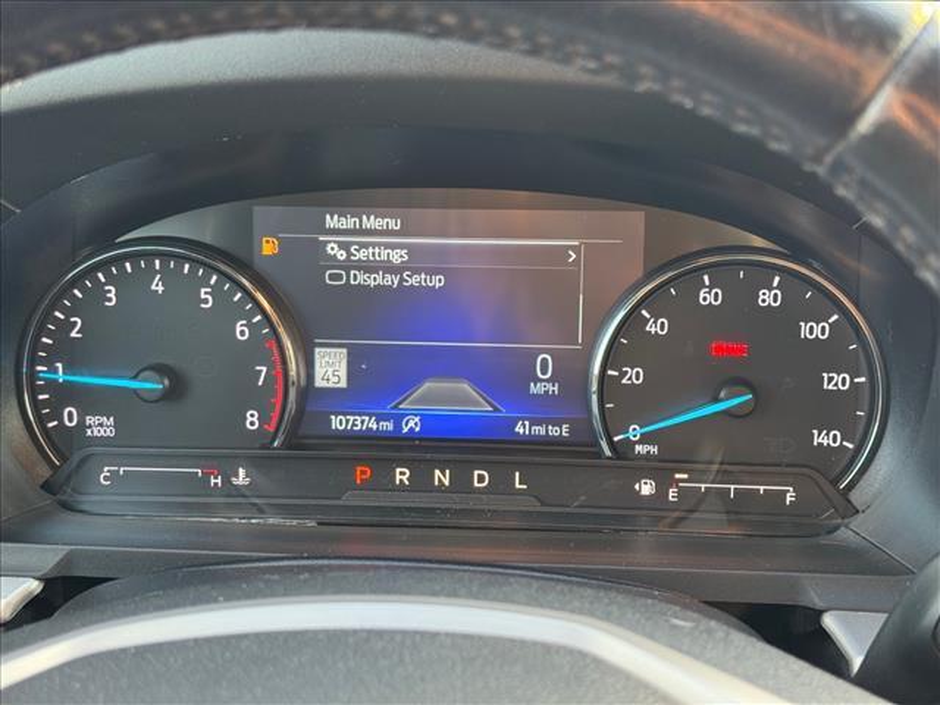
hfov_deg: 39.7
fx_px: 1303
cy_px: 352
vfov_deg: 30.3
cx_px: 470
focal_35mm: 48
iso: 100
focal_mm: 6.76
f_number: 1.78
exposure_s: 1/60
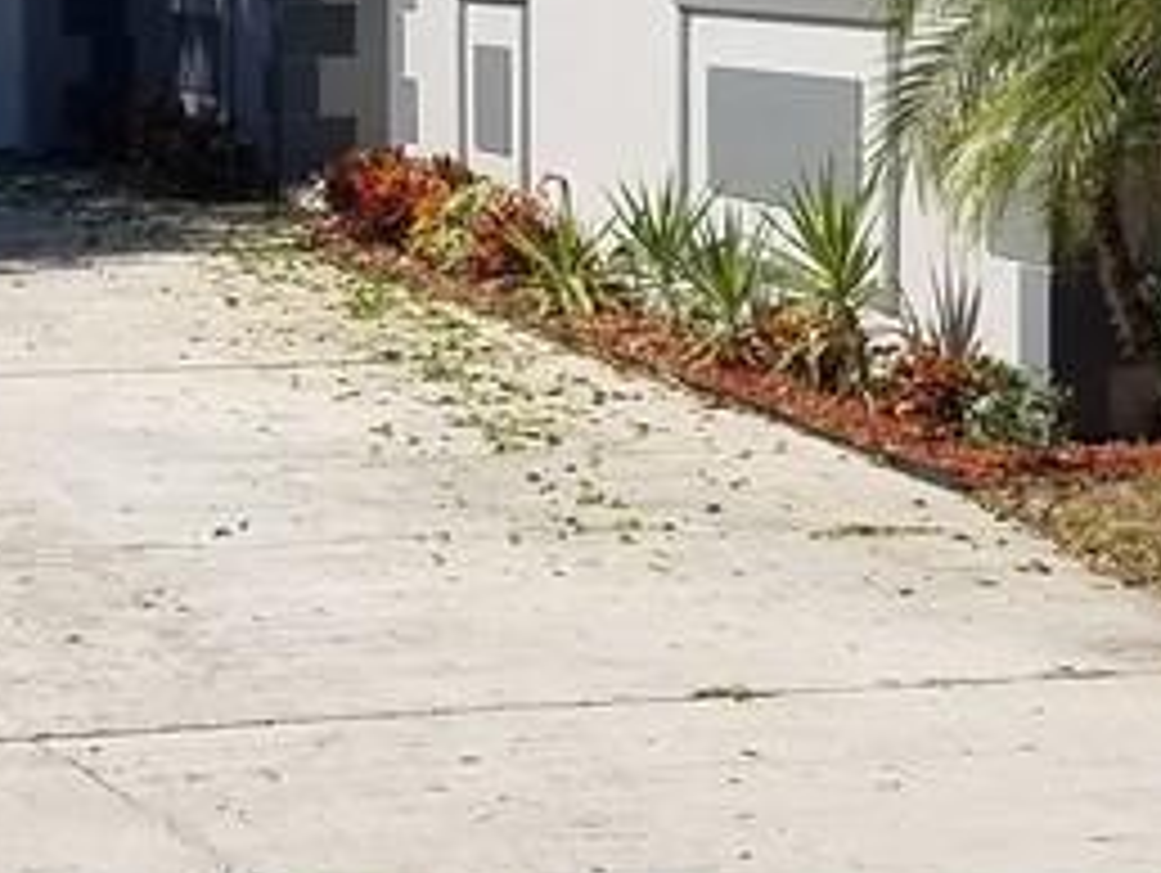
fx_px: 3458
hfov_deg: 18.9
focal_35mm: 103
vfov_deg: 14.3
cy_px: 144
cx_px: 216
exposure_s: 1/3424
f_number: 1.7
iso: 50
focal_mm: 4.2
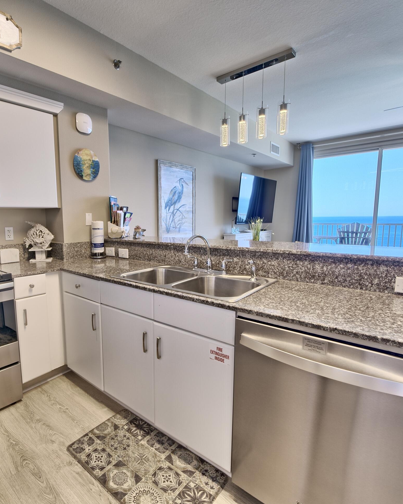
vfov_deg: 83.3
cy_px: 258
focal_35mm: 19
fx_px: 283
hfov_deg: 69.4
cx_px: 145
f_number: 9.5
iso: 500
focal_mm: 13
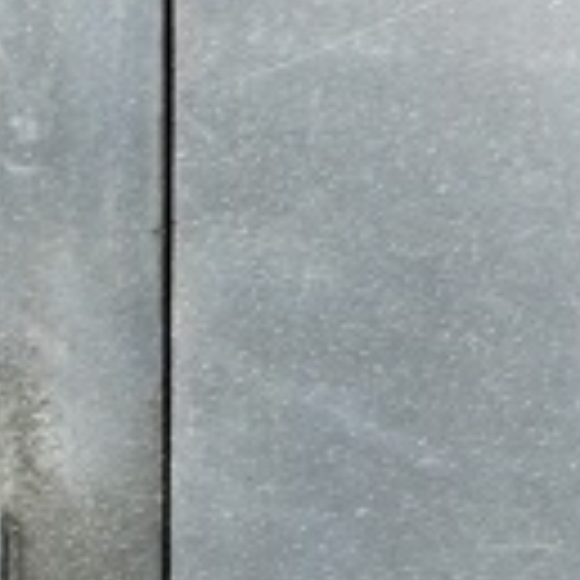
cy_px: 1461
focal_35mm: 396
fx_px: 7507
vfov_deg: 4.3
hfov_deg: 4.1
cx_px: -1780
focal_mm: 40
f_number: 11
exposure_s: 1/200
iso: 100
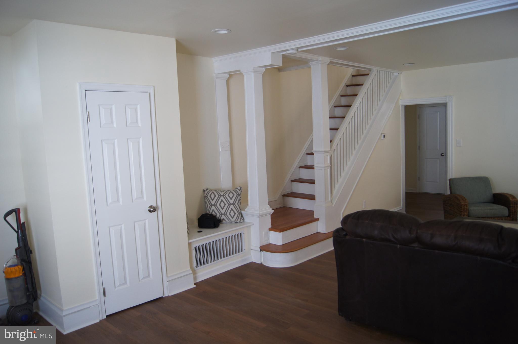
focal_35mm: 27
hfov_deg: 67.4
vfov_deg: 47.9
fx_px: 388
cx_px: 259
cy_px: 172
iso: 320
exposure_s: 1/30
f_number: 3.5
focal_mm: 18
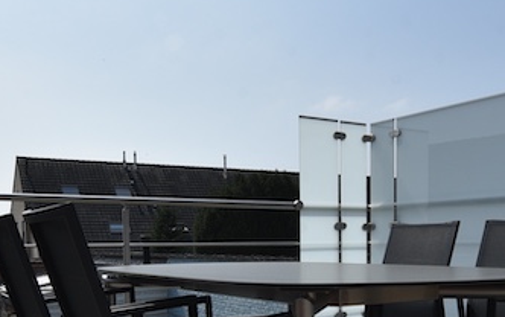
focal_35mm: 44
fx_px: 606
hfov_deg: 45.0
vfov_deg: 28.3
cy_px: 278
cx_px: 300
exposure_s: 1/500
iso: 200
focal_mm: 14
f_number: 11
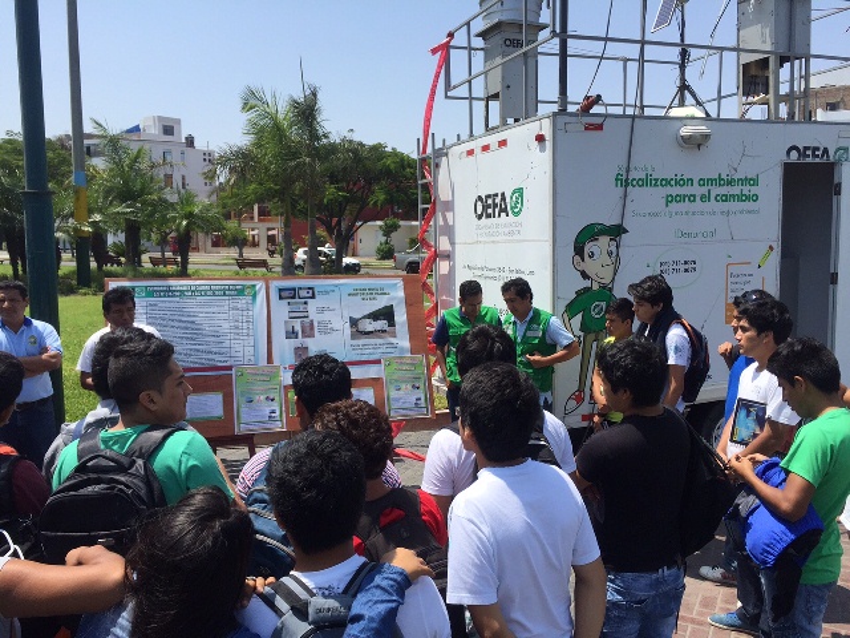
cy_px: 319
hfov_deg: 61.7
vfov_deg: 48.2
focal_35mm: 29
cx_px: 425
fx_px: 712
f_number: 2.2
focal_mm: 4.15
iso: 32
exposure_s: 1/2326
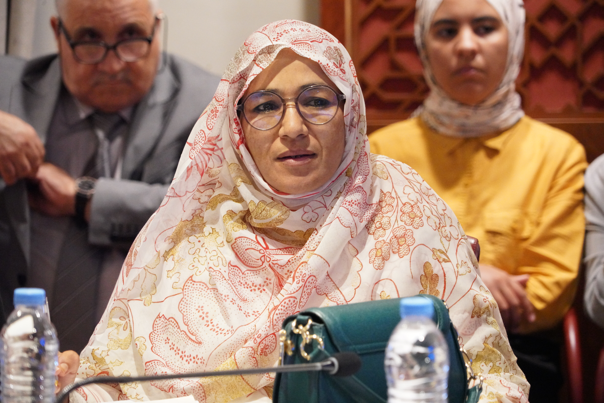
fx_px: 3909
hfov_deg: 8.8
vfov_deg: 5.9
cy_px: 202
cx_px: 302
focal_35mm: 233
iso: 12800
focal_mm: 233
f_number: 8
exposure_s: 1/100
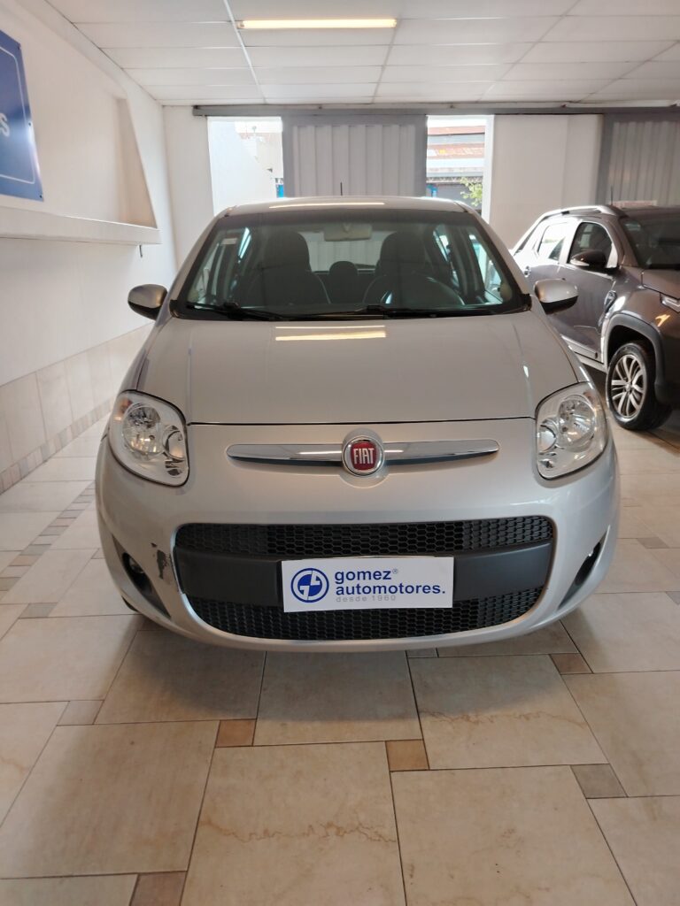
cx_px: 340
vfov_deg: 71.6
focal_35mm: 24
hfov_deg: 56.8
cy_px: 453
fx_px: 629
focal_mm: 5.25
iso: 353
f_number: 1.75
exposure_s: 1/50
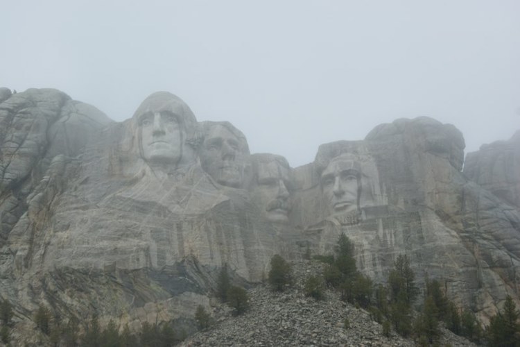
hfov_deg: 19.5
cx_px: 260
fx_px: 1517
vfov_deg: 13.0
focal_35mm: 105
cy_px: 174
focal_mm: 70
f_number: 9
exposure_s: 1/400
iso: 100
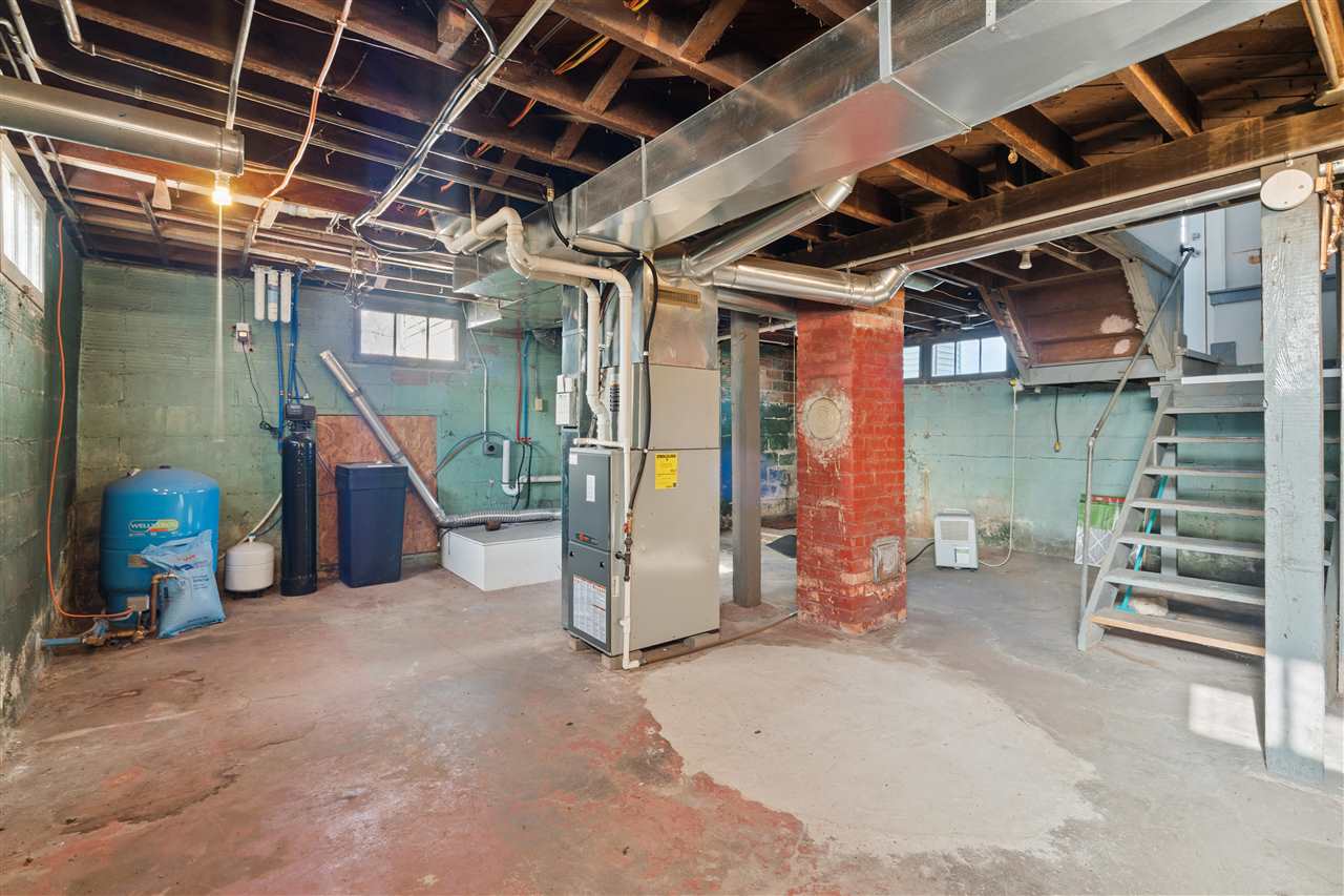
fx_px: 597
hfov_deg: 96.7
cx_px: 672
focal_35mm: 16
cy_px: 448
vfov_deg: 73.7
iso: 400
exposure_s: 1/1.25
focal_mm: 16
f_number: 10
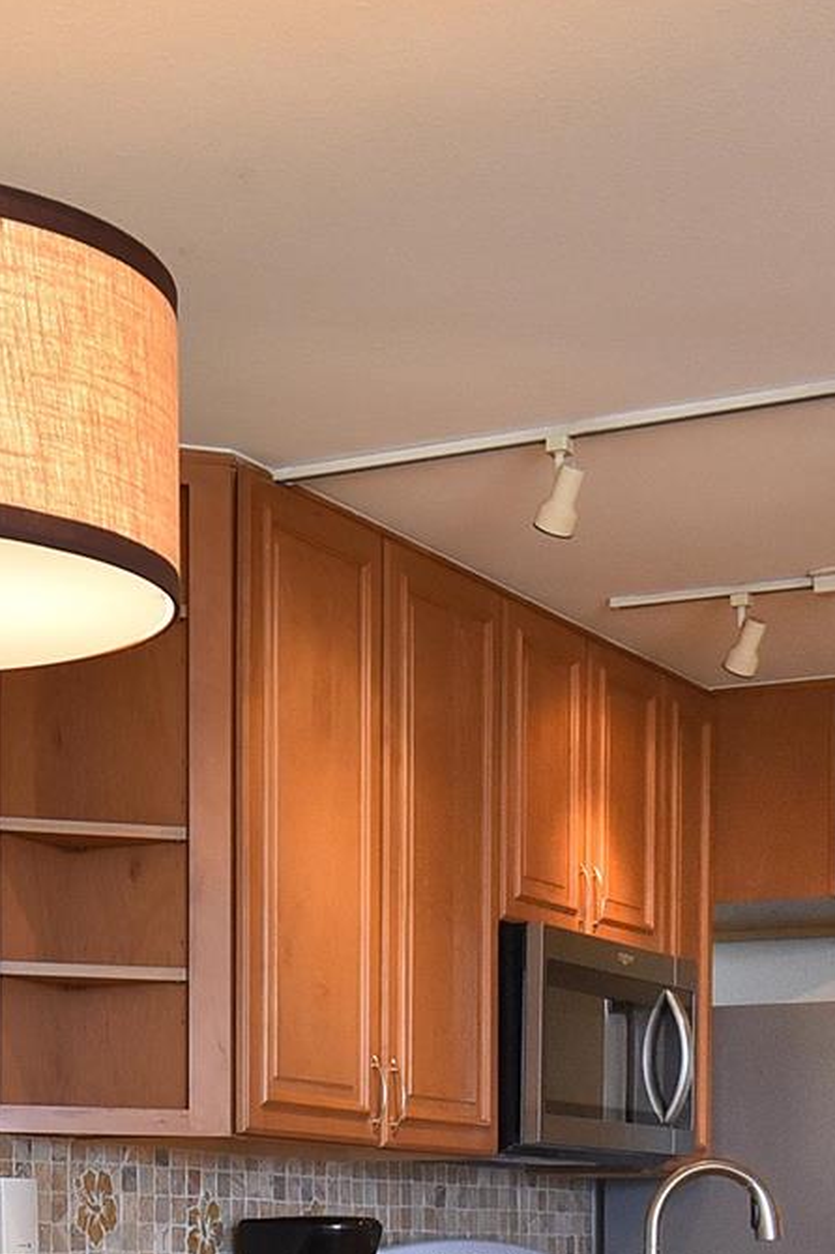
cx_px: 505
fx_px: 2716
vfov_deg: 24.4
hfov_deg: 17.5
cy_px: 1357
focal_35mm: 78
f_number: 16
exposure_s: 1/60
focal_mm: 17
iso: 2800
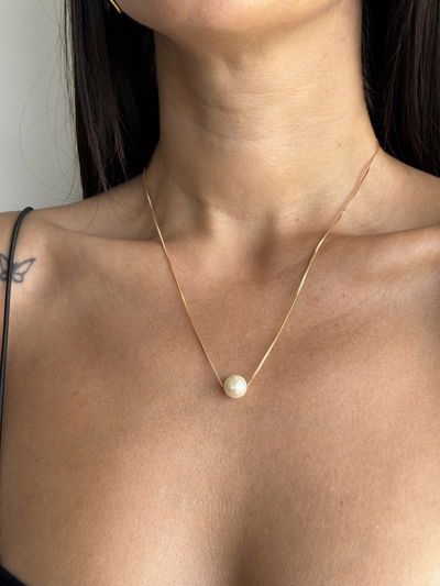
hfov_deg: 28.0
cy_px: 293
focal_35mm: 52
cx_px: 220
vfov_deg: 36.8
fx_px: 881
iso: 50
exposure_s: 1/121
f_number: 1.6
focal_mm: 5.96
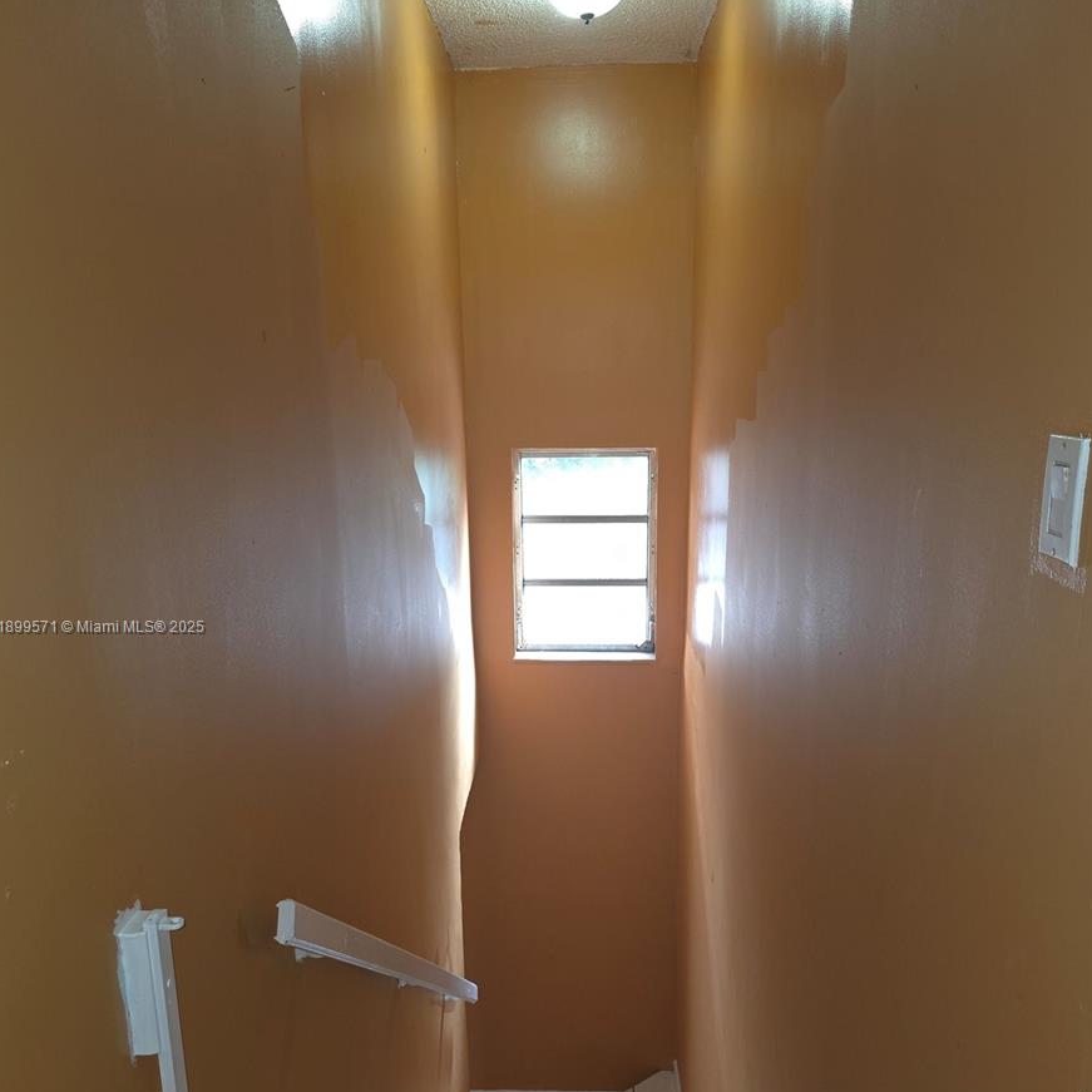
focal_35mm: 28
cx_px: 539
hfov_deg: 57.3
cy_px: 628
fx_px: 999
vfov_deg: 57.1
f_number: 1.7
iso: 250
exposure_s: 1/60
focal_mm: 6.3
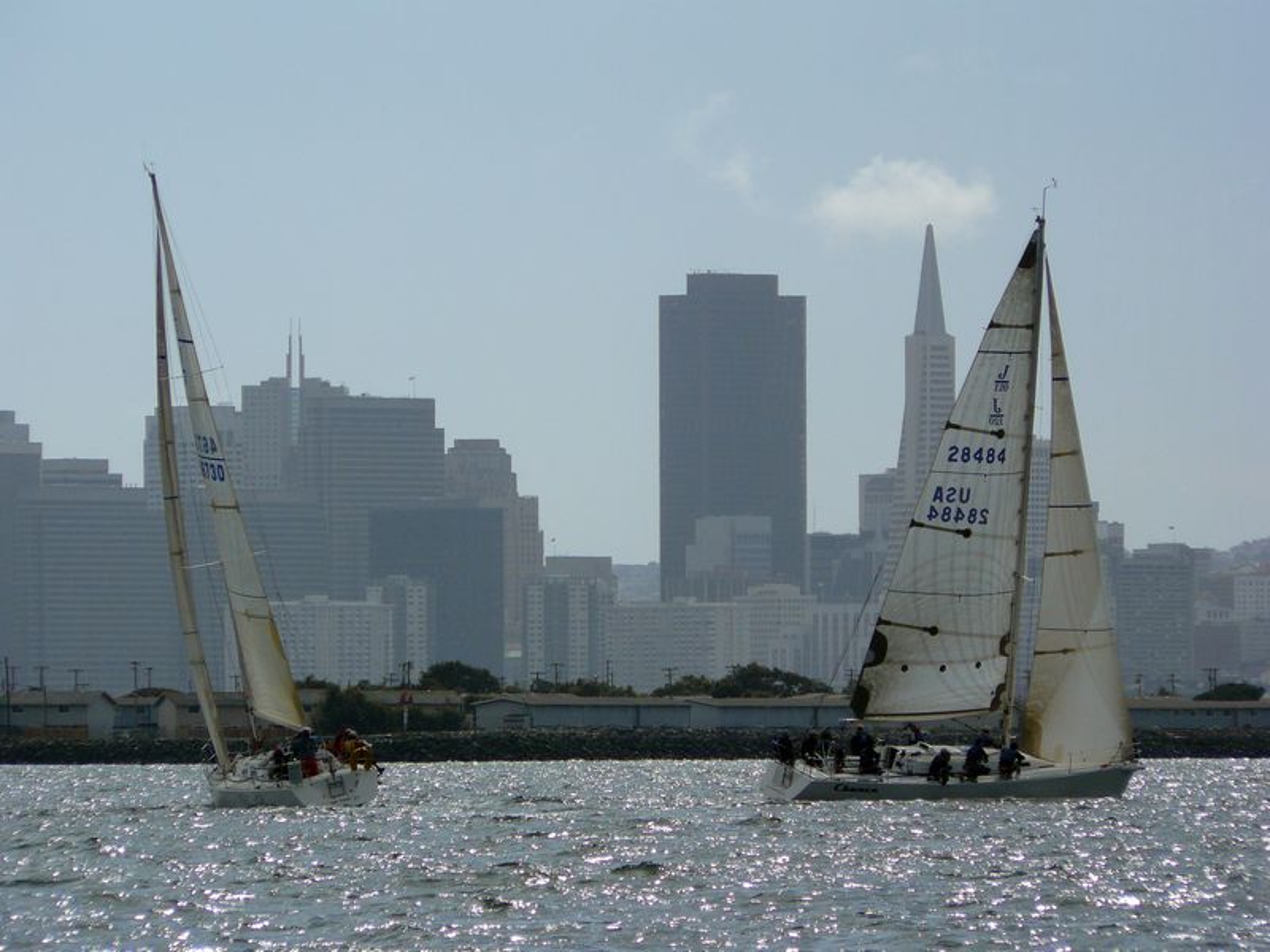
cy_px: 476
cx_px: 635
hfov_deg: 5.4
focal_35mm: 364
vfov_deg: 4.1
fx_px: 13355
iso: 100
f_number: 6.3
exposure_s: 1/1300
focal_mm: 60.6
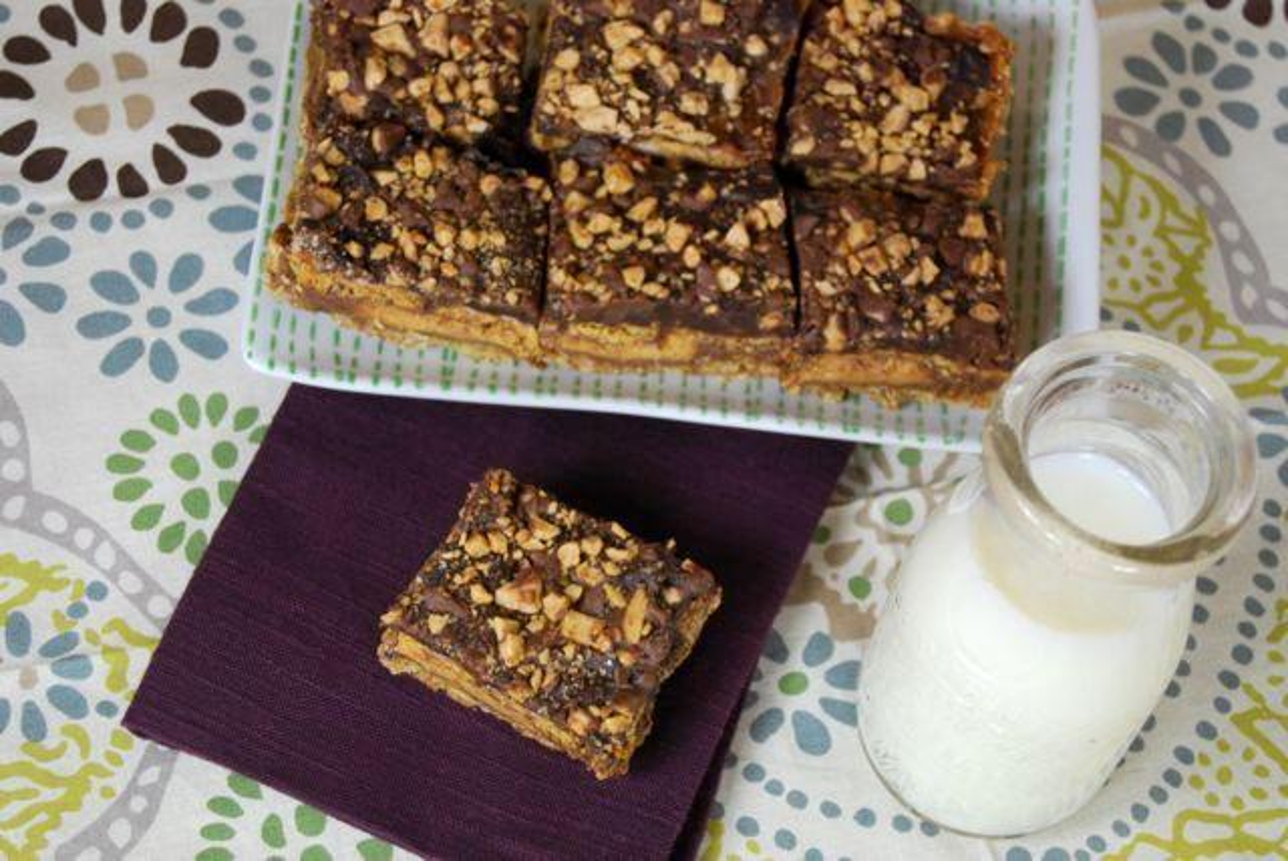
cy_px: 430
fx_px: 2954
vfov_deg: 16.6
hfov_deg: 24.6
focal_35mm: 82
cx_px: 644
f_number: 6.3
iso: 800
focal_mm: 55
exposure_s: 1/250
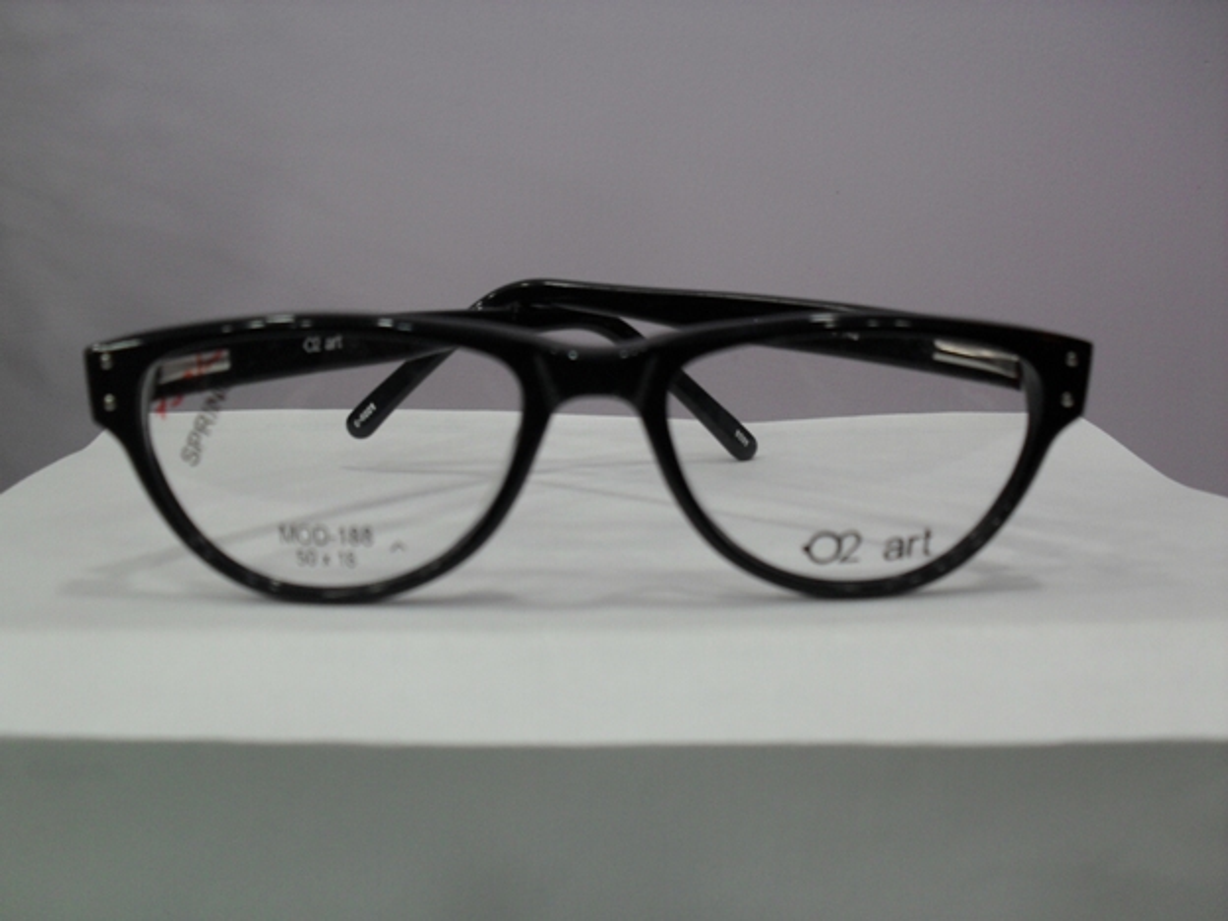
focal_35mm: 38
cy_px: 460
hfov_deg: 49.0
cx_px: 614
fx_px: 1348
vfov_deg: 37.7
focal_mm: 6.3
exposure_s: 1/45
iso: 80
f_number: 2.8
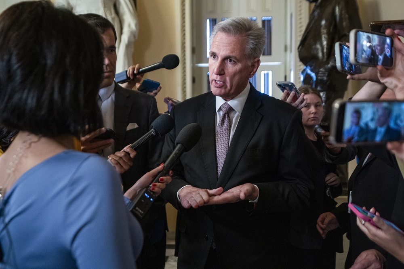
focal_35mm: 34
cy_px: 134
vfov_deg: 38.9
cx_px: 202
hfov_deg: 55.8
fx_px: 381
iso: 6400
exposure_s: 1/320
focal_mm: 34
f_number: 2.8
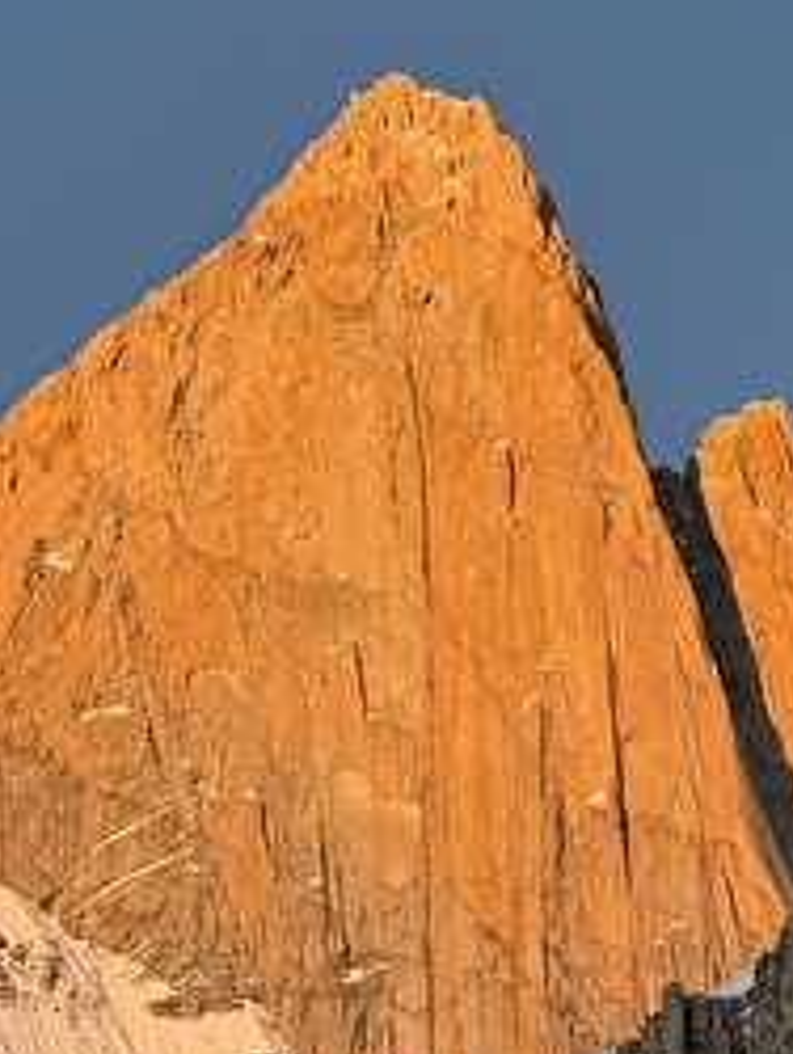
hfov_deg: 7.2
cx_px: 340
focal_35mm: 206
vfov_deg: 9.6
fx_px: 6281
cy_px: 603
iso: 50
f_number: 2.8
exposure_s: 1/186
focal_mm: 15.66
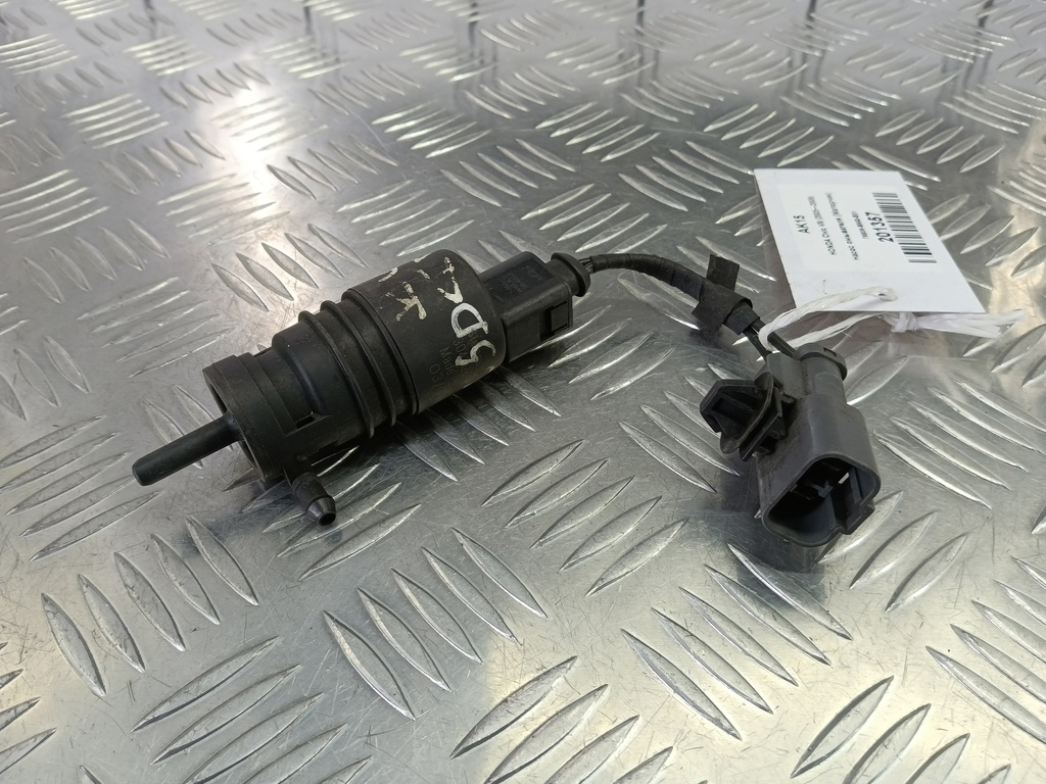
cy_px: 392
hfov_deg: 73.9
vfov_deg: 58.9
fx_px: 695
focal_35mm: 23
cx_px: 523
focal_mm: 4.11
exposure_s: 1/50
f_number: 1.6
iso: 119
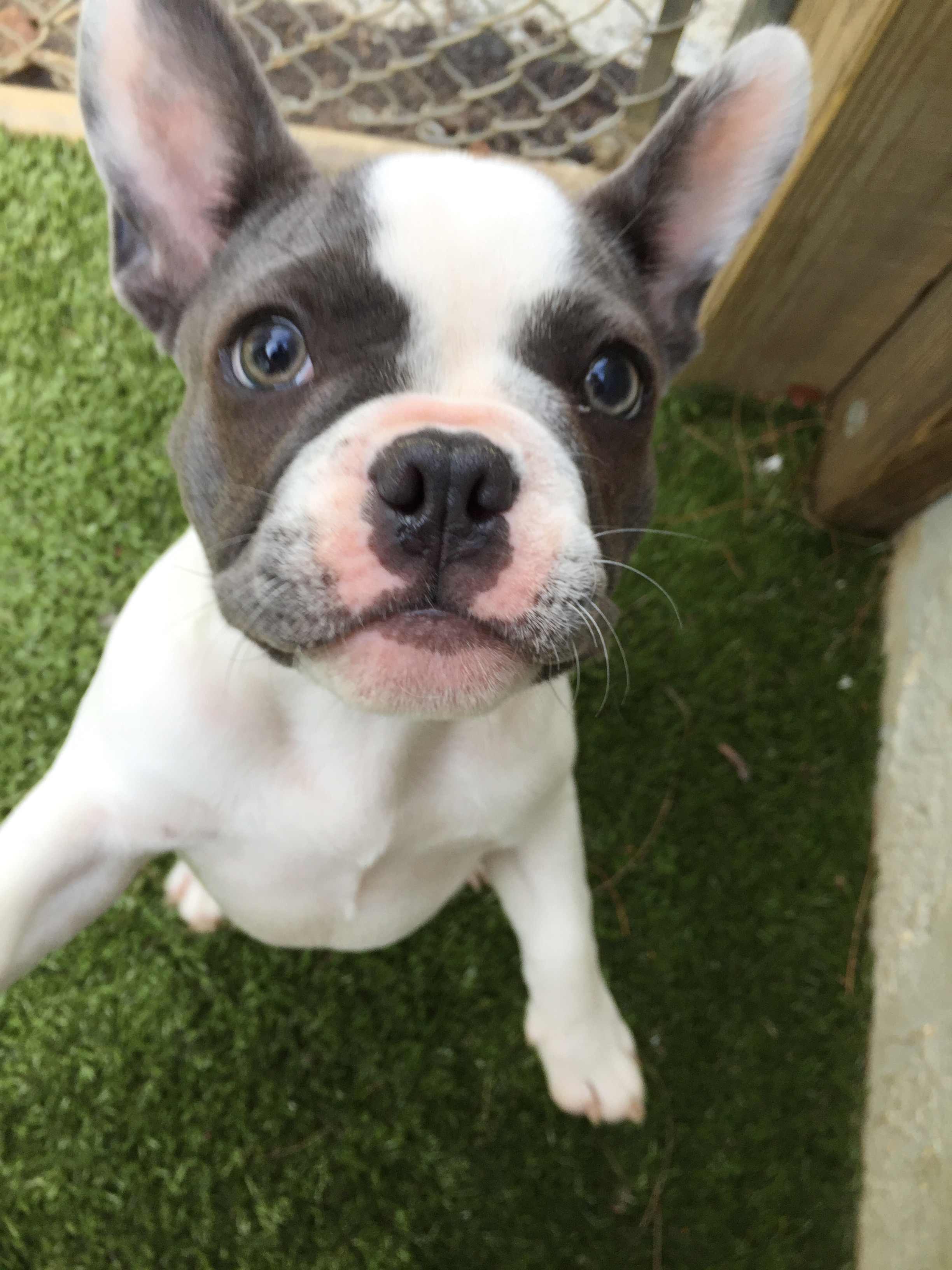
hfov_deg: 48.2
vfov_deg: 61.7
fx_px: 1063
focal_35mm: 29
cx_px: 476
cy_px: 635
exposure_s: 1/120
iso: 50
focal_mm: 4.15
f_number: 2.2
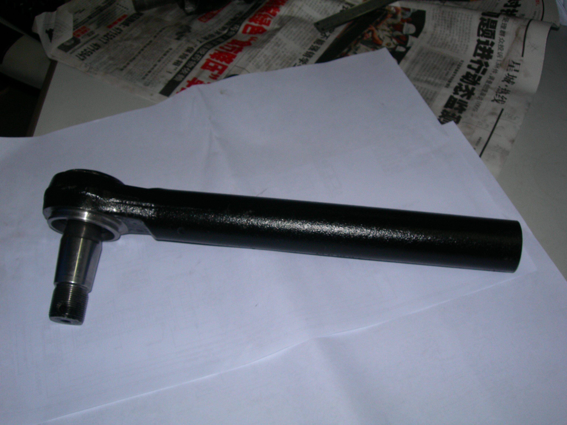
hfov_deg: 49.0
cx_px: 284
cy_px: 212
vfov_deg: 37.7
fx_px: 622
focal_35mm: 38
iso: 50
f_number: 4.8
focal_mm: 7.8
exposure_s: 1/60.1
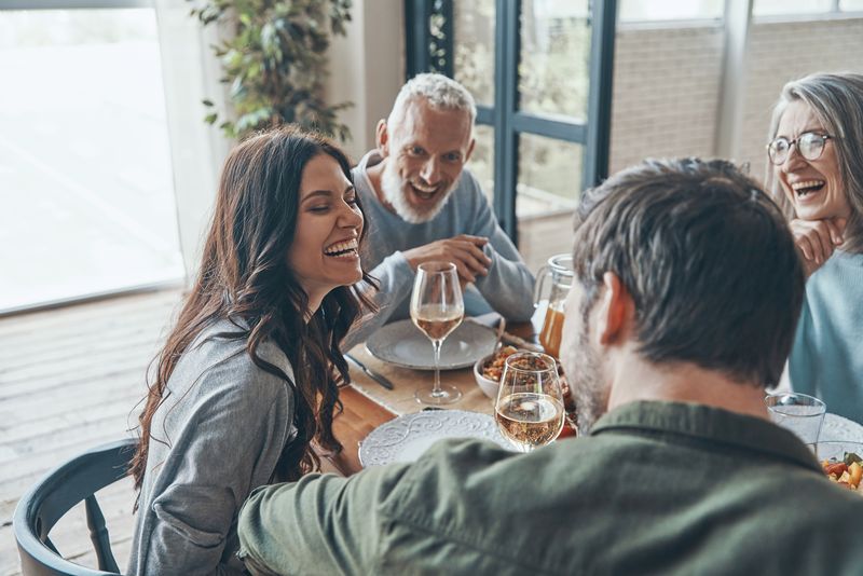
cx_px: 432
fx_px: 839
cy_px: 288
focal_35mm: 35
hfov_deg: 54.4
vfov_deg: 37.9
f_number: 3.5
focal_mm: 35
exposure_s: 1/200
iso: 640
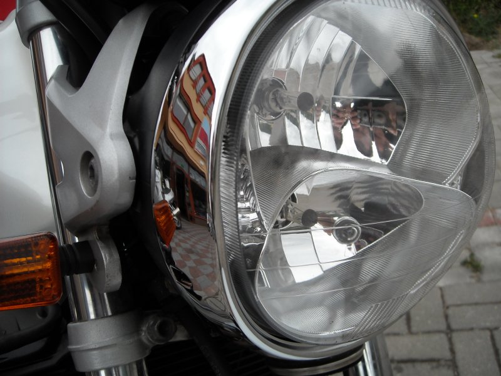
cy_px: 188
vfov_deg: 40.7
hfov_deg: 52.6
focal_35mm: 35
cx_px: 250
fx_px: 507
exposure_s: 1/419
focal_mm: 5.7
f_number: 2.8
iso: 64
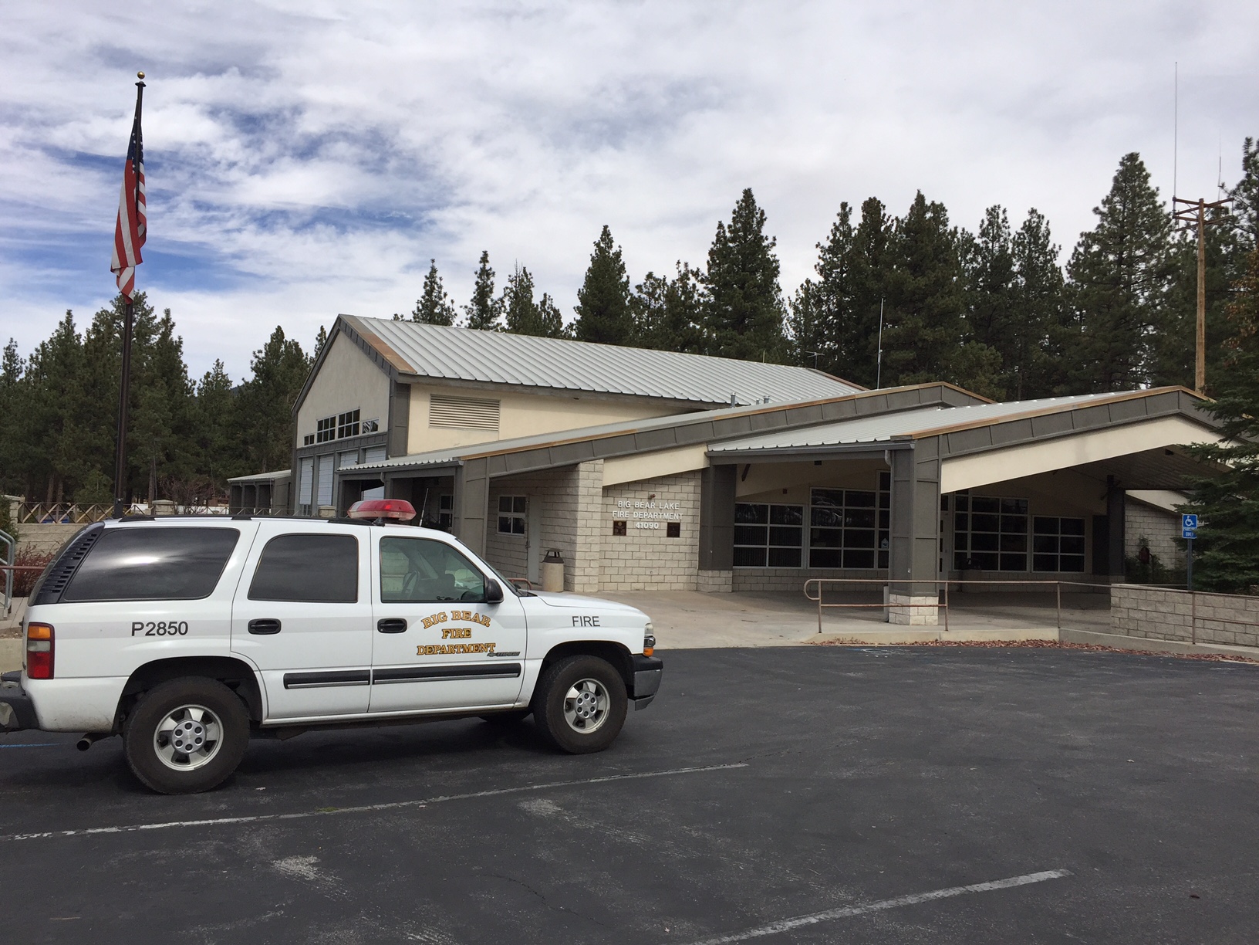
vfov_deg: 48.2
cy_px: 472
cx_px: 630
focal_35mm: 29
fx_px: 1055
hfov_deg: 61.7
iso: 32
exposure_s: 1/2326
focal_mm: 4.15
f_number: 2.2
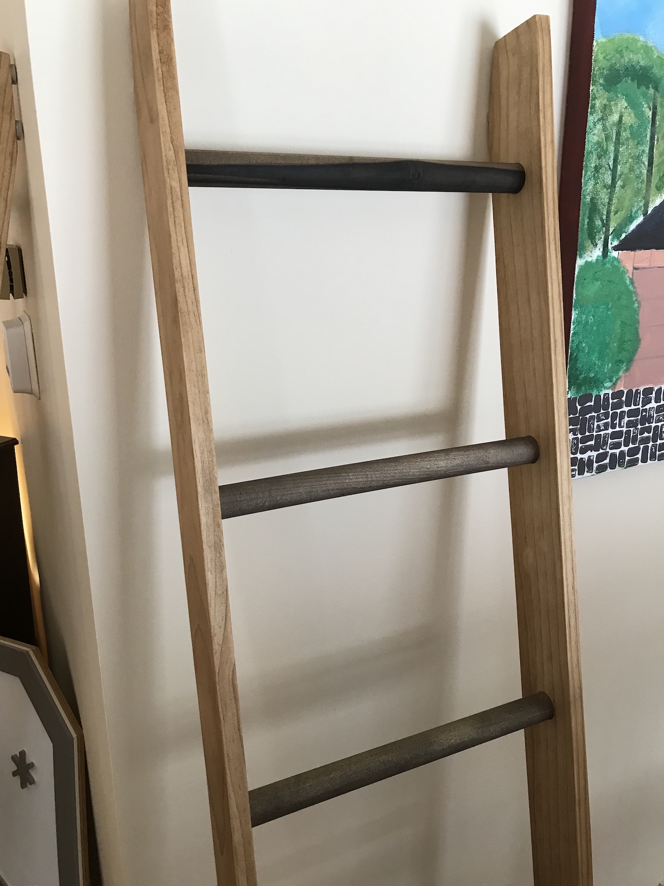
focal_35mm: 28
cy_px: 443
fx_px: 716
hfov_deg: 49.7
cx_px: 332
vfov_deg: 63.4
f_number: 1.8
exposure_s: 1/15
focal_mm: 3.99
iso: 40
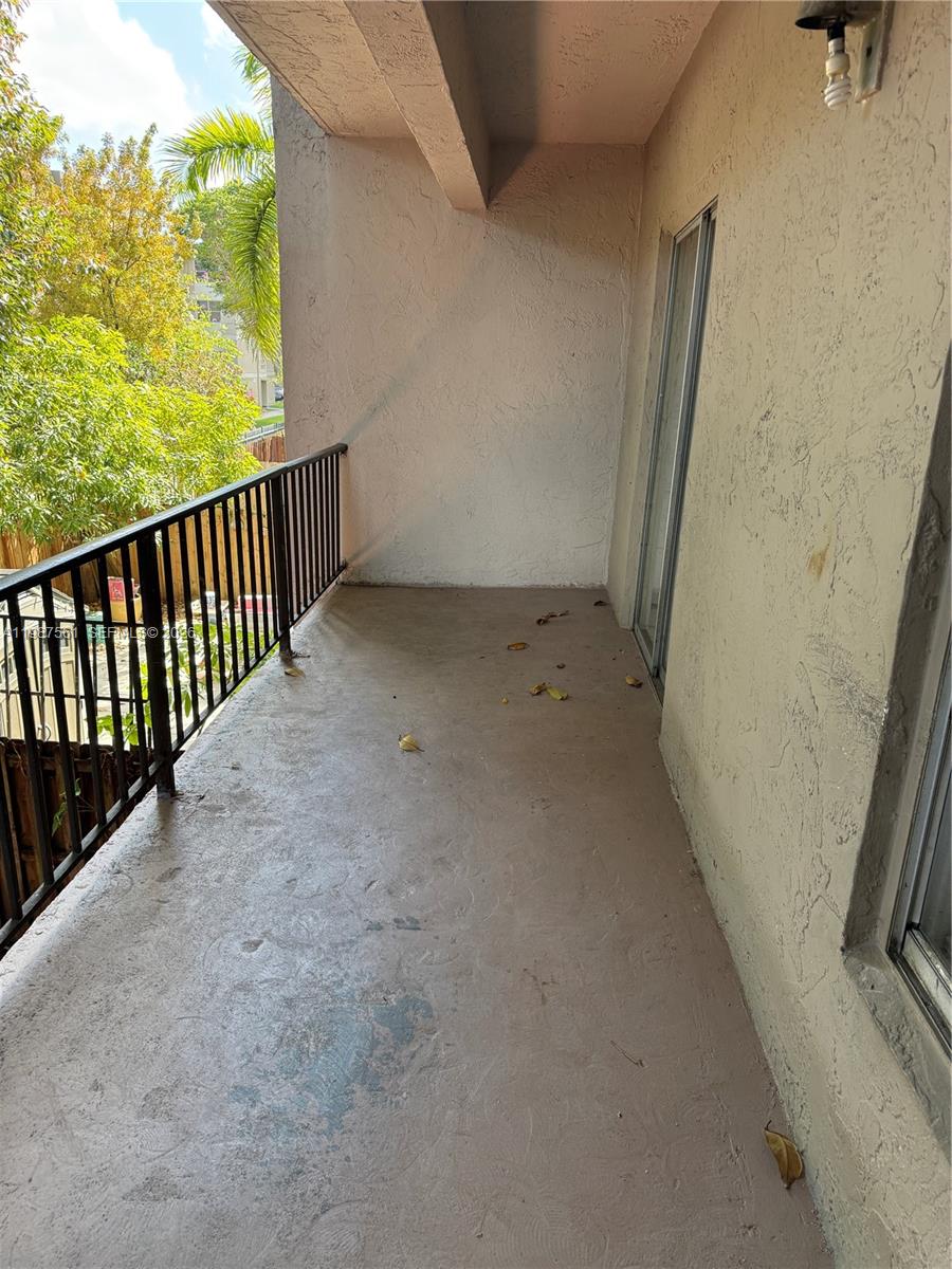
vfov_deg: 71.6
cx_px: 476
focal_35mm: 24
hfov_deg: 56.8
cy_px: 634
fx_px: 880
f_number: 1.78
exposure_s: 1/237
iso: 125
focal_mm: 6.76
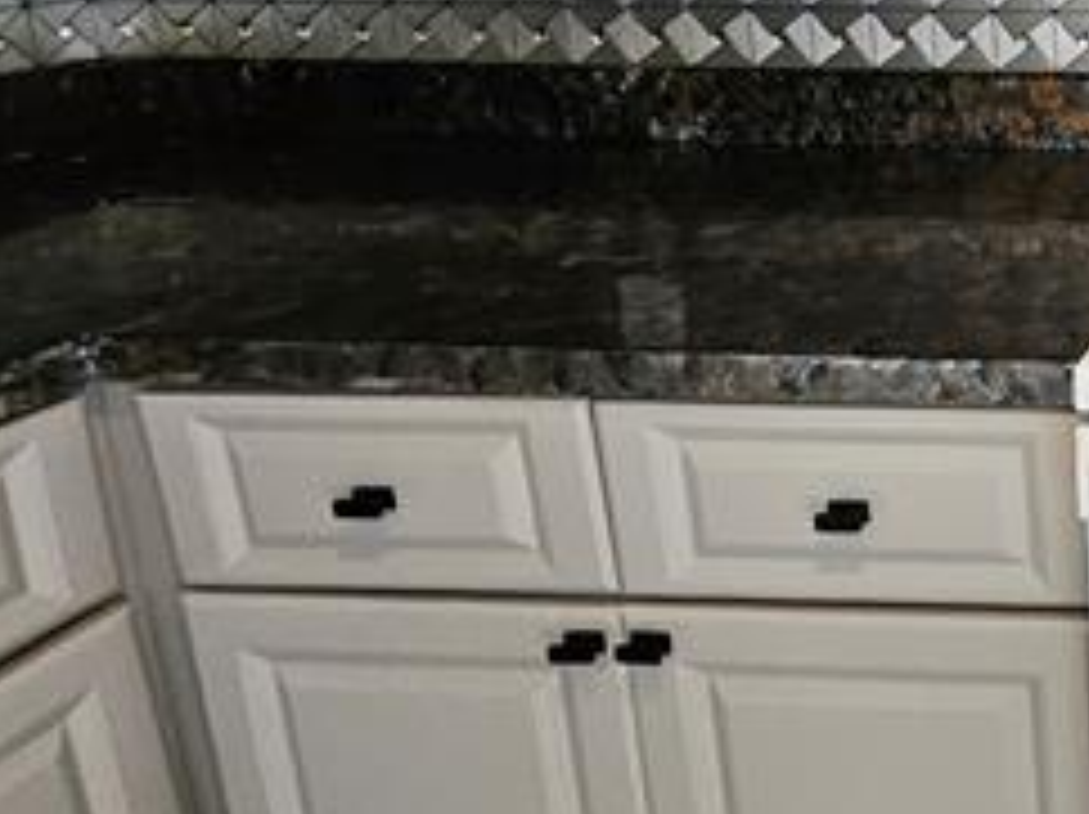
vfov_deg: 32.1
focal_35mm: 43
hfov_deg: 29.9
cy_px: 99
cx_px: 1562
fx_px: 1351
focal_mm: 1.74
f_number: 2.2
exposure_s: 1/60
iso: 160
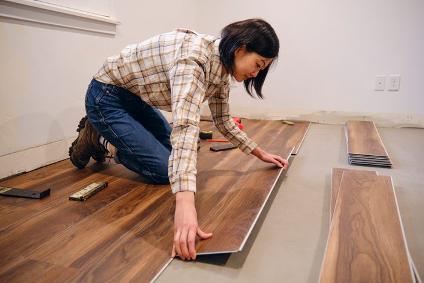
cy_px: 142
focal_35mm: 30
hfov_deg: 61.9
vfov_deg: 43.6
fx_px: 353
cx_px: 212
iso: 1250
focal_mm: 20
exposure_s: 1/60
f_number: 2.8
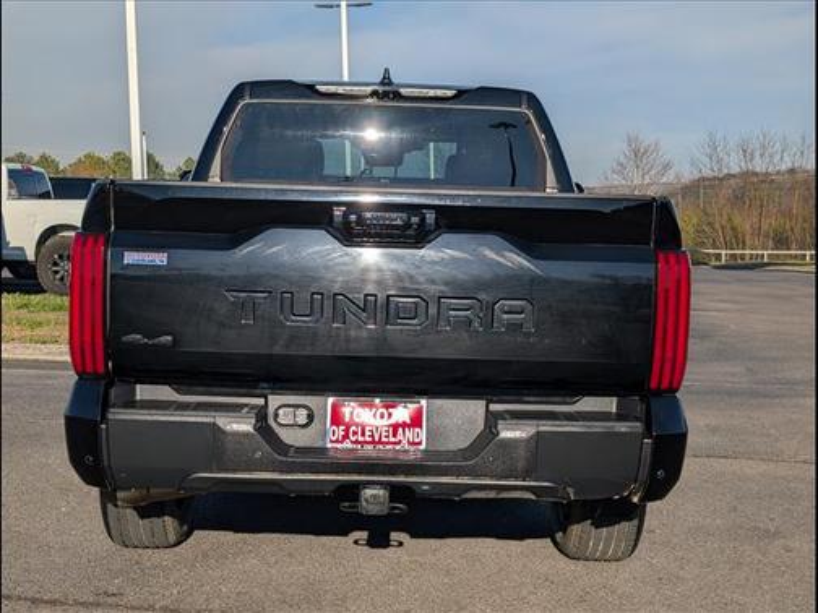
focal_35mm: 49
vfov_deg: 29.7
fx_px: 1158
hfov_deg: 38.9
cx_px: 409
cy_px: 306
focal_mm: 6.9
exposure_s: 1/3333
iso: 21
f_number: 1.68
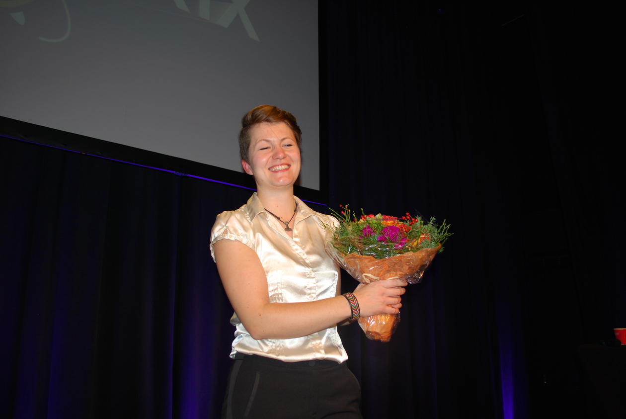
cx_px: 313
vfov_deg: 48.0
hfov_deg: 67.3
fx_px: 470
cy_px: 210
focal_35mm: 27
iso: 200
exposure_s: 1/60
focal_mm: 18
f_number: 3.5
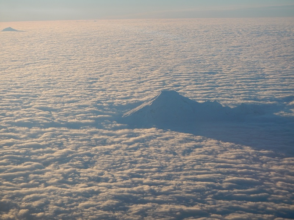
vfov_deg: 17.8
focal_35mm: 83
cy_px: 110
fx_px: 705
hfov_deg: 23.6
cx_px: 147
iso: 125
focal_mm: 15
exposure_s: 1/800
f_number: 4.4
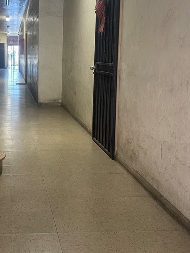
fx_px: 366
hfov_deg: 28.3
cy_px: 99
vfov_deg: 38.0
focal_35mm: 50
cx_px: 30
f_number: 1.6
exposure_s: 1/60
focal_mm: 4.2
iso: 160
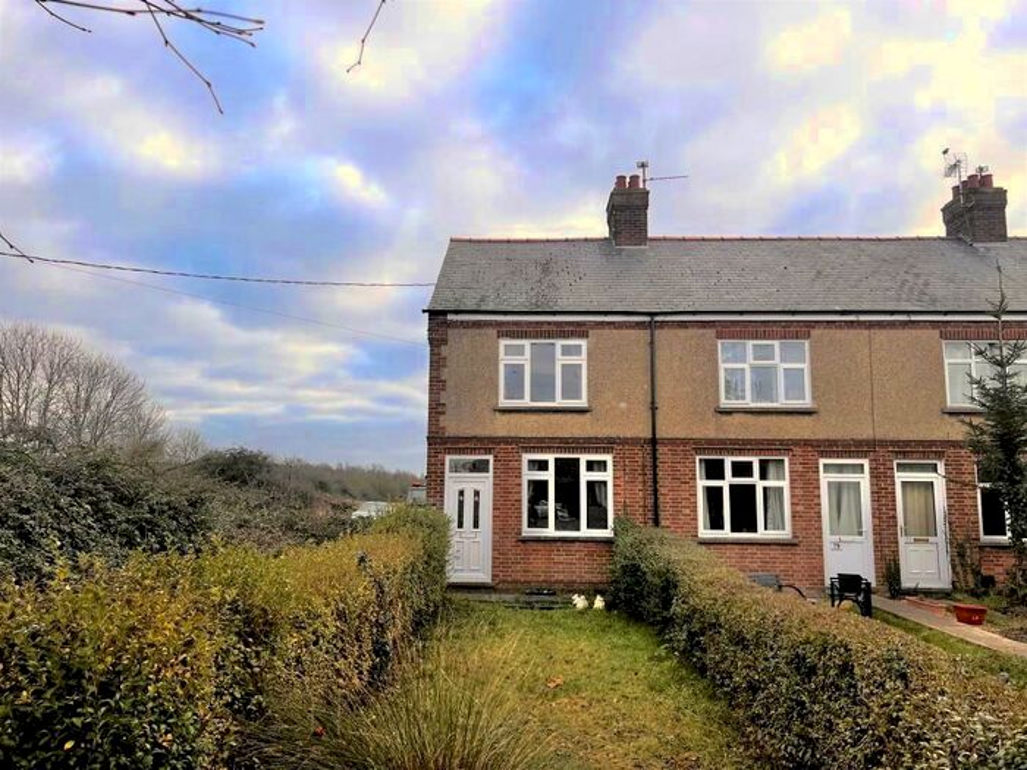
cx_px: 514
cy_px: 385
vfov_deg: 53.1
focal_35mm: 26
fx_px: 771
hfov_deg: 67.3
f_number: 1.5
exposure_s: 1/909
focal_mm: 5.7
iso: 50
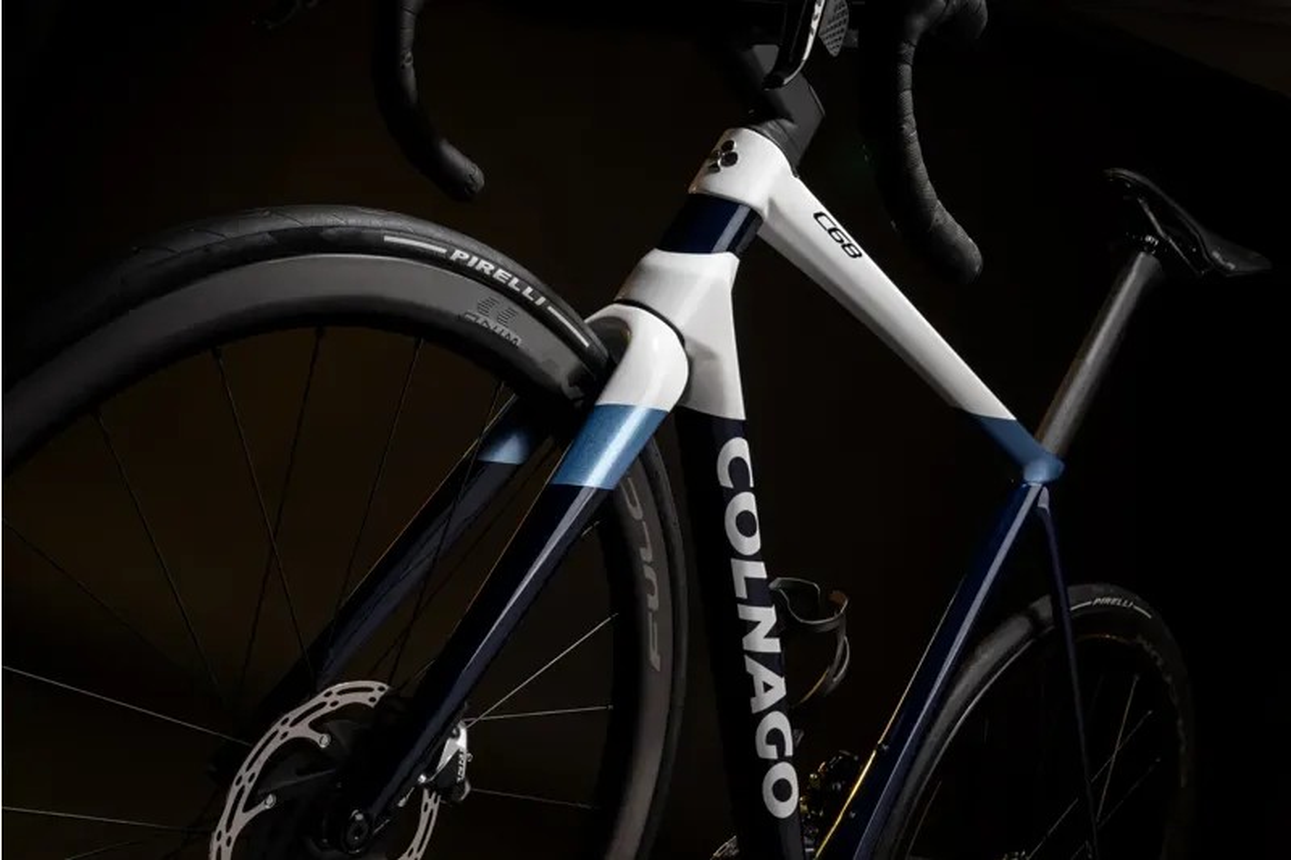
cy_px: 430
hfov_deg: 38.9
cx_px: 646
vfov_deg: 26.5
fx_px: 1828
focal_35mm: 51
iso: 80
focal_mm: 51
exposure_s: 1/160
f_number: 18
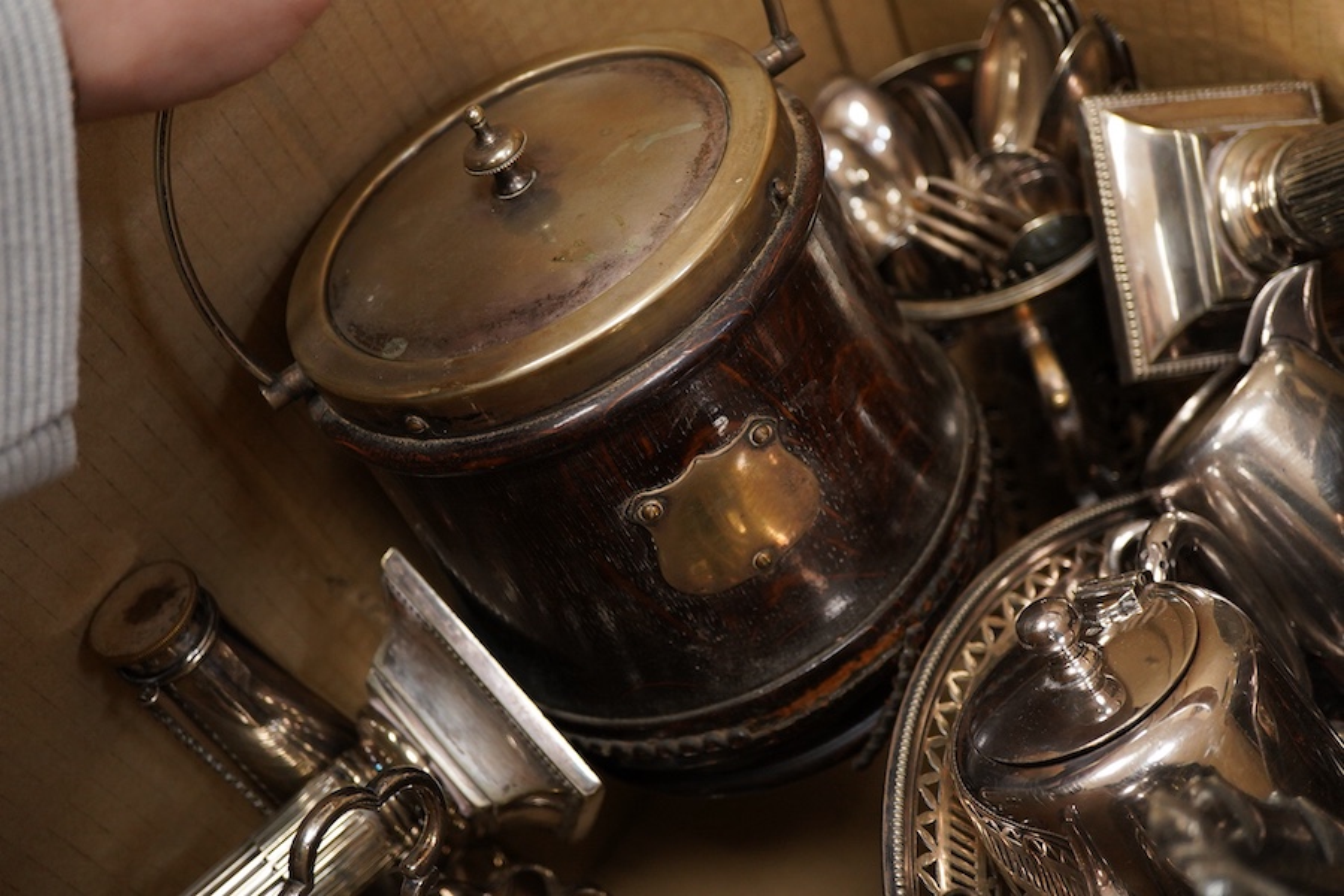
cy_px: 448
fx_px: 1680
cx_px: 672
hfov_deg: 43.6
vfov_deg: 29.9
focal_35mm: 45
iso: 1250
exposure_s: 1/125
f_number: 3.5
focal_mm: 30
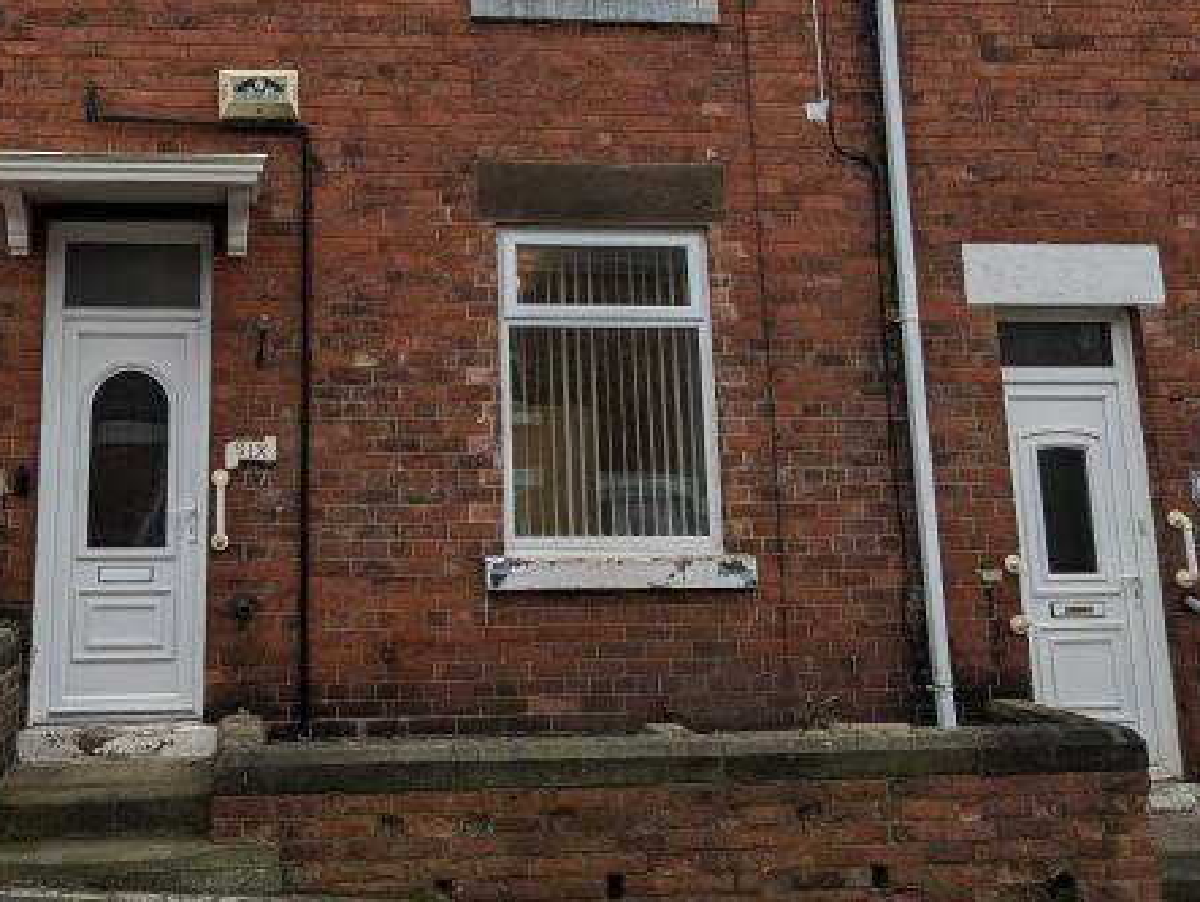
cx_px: 366
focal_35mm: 37
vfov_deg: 38.0
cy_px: 256
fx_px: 1284
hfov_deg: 48.9
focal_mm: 2.35
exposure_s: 1/334
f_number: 2.2
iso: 51
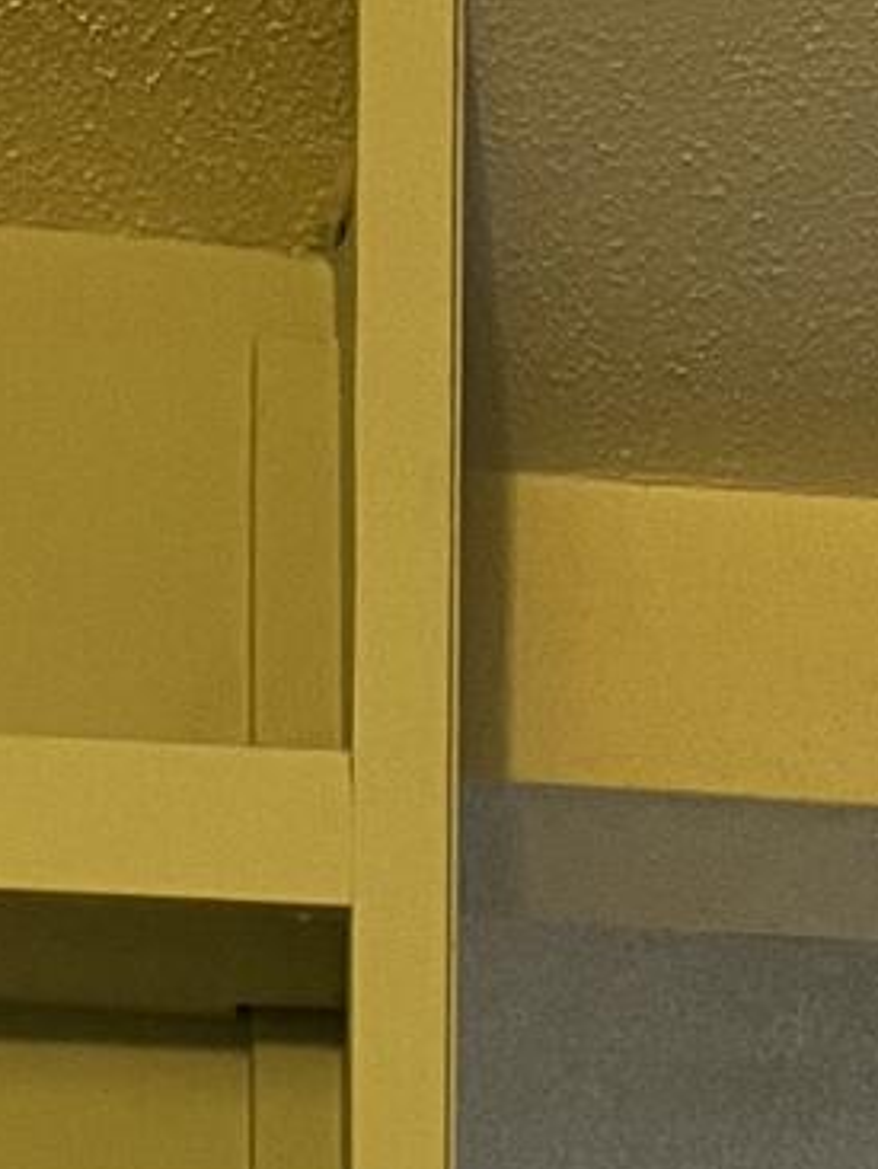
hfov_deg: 10.5
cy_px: 2929
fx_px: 4797
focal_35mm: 142
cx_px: 536
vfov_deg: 11.3
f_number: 1.5
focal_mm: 5.7
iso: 160
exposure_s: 1/60
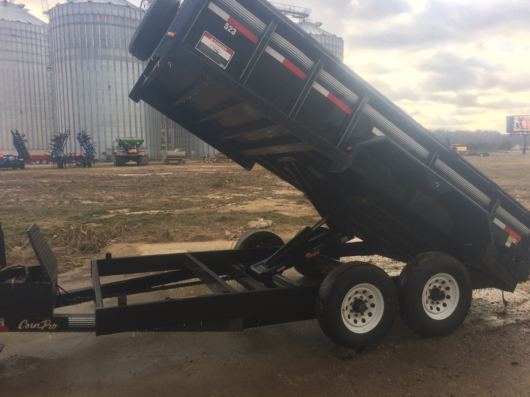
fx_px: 444
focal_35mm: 29
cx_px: 265
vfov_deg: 48.2
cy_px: 198
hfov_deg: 61.7
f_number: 2.2
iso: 32
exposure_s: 1/662
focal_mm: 4.15
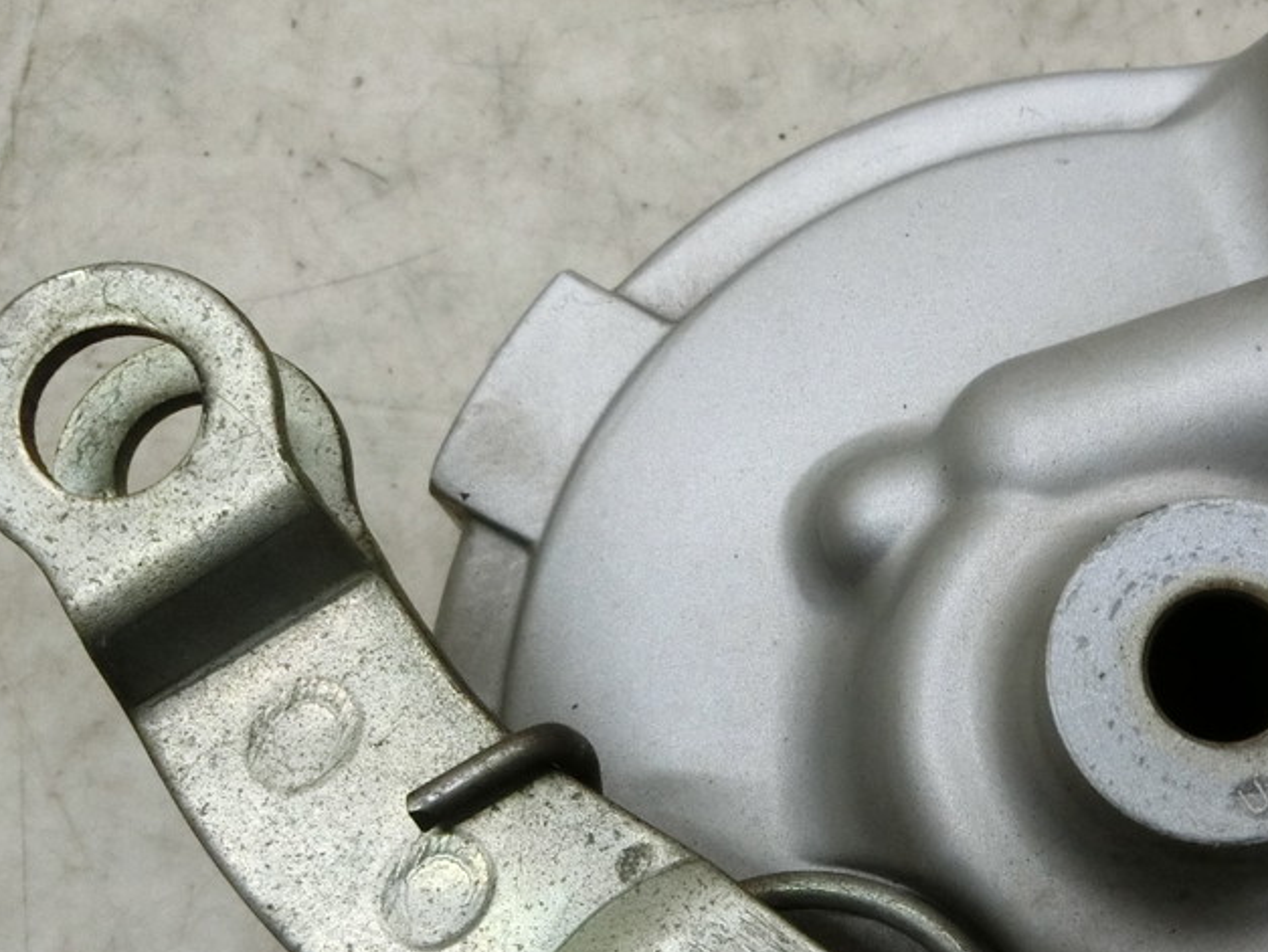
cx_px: 1035
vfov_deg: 28.1
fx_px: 1869
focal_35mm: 51
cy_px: 740
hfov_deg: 36.1
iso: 400
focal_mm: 4.5
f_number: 3.5
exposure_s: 1/125
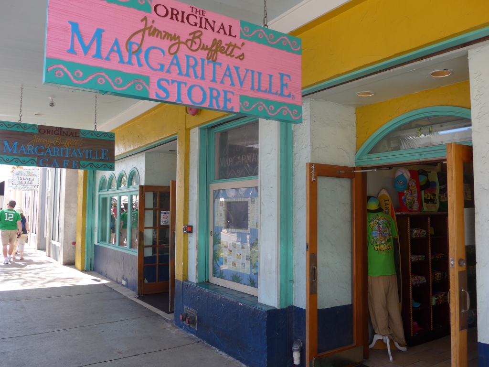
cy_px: 184
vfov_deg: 48.2
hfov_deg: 61.7
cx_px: 244
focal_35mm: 29
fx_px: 410
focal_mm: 6
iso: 80
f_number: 2.8
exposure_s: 1/200
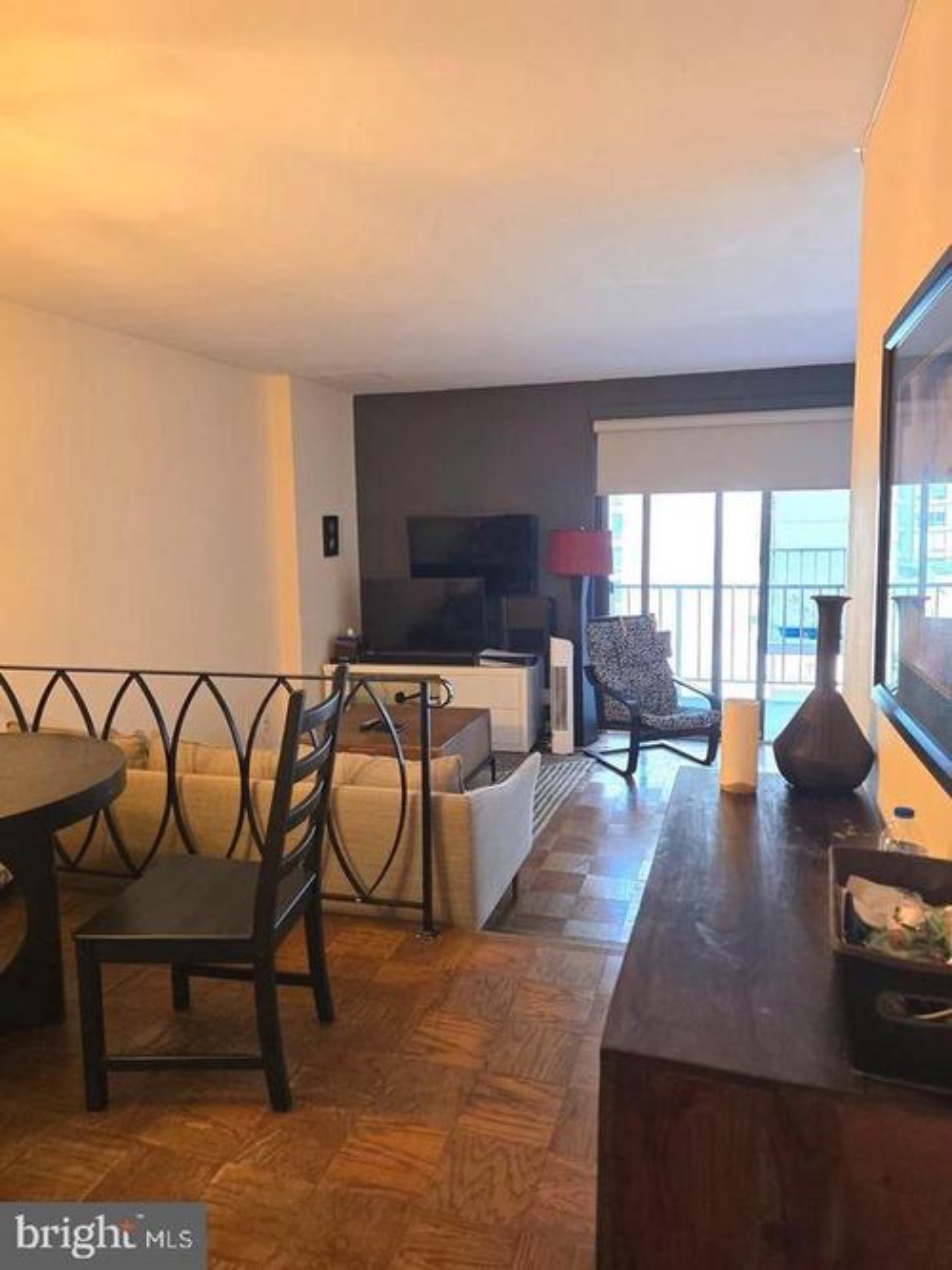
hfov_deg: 58.9
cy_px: 635
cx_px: 476
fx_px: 844
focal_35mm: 23
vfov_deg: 73.9
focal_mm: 6.3
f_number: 1.7
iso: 320
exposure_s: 1/120
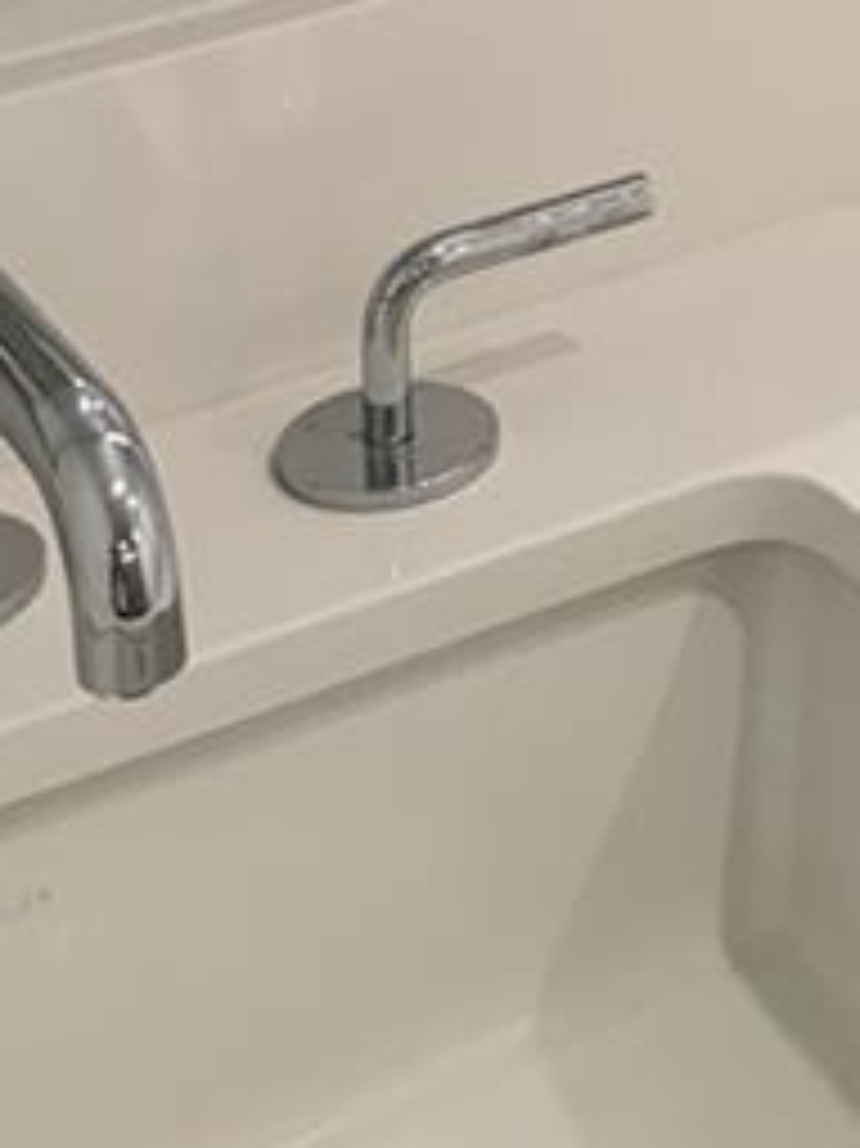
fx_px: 3746
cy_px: -1225
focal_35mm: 113
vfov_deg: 14.2
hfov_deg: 12.5
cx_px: 1265
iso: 100
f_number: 1.78
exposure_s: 1/121
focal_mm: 6.76
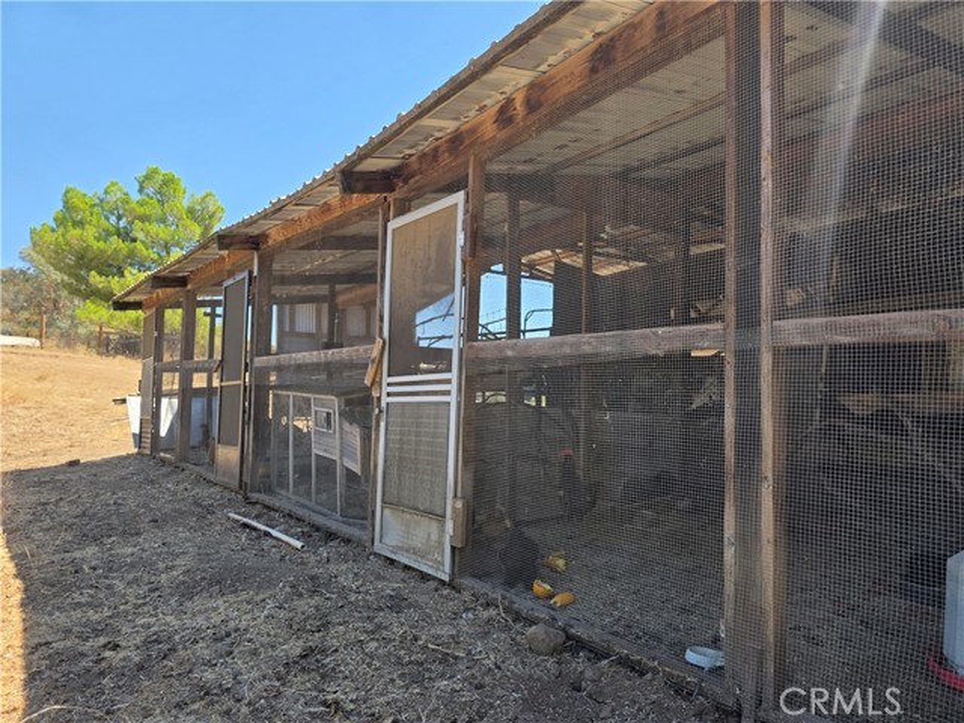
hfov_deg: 73.9
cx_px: 482
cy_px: 362
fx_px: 641
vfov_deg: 58.9
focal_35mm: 23
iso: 80
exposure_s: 1/1804
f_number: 1.7
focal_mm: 6.3
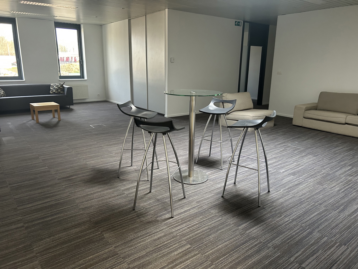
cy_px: 134
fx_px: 269
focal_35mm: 26
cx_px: 179
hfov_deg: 67.3
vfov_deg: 53.1
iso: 250
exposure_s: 1/50
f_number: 1.5
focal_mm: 5.7
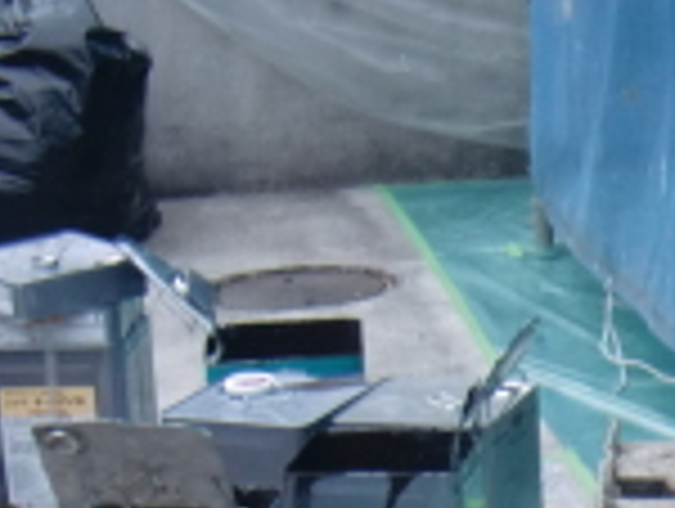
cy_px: 913
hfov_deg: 11.6
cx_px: 1026
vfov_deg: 8.8
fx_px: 3164
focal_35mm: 162
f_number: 3.9
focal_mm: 6.66
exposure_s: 1/125
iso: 64
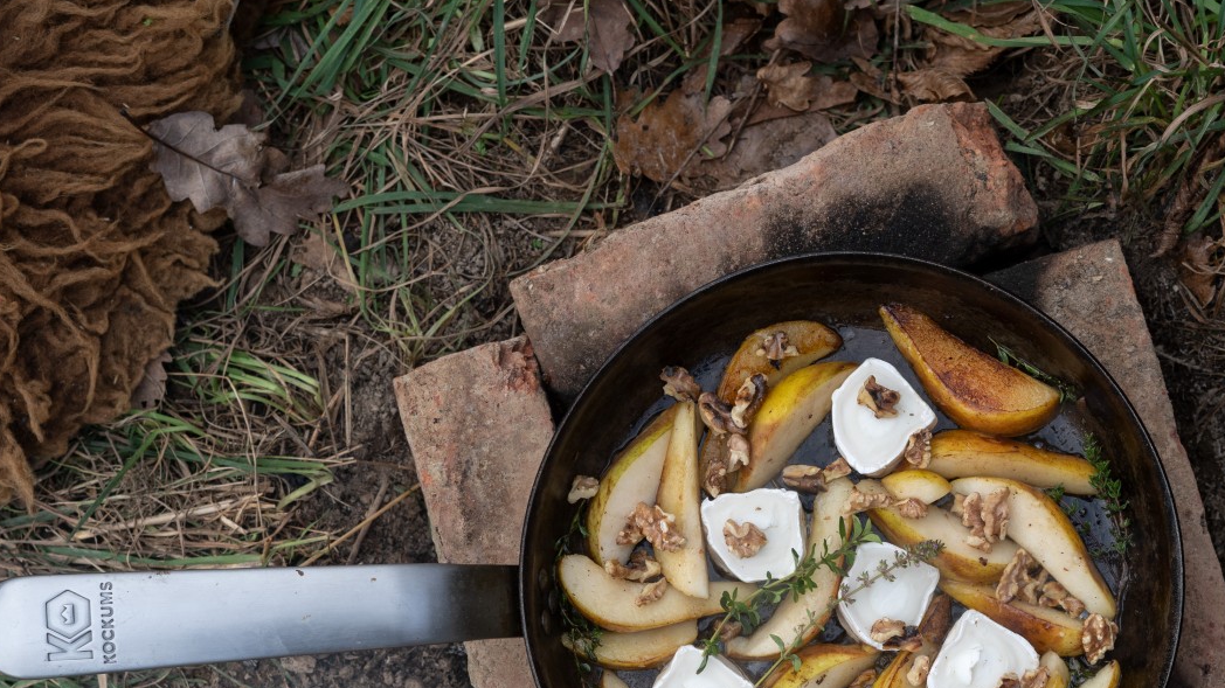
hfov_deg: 26.1
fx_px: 2631
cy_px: 596
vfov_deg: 14.8
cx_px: 762
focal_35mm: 81
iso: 320
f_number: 5.6
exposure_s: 1/160
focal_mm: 50
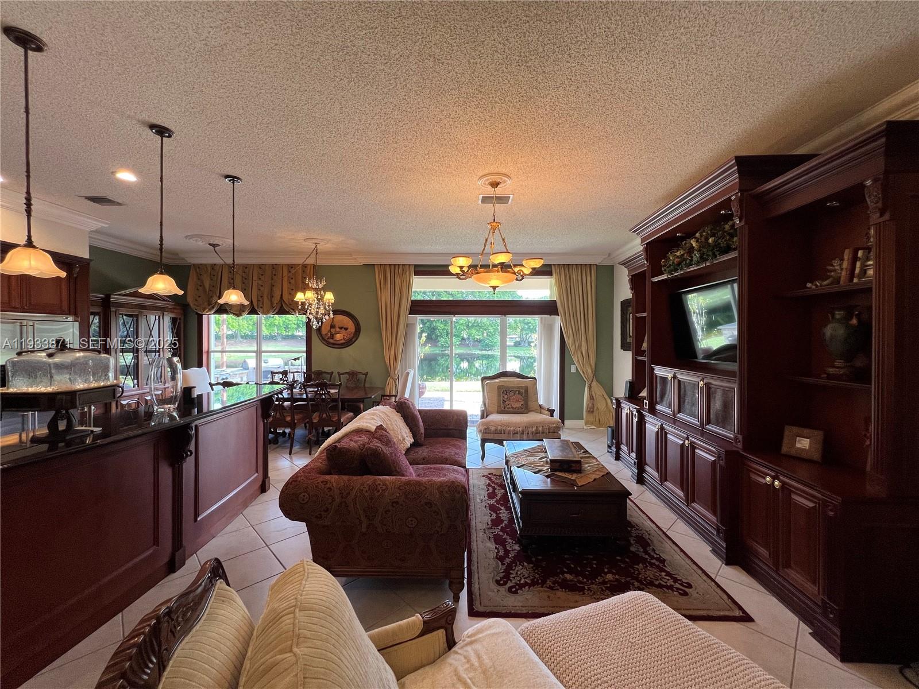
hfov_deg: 106.2
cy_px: 344
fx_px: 345
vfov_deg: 89.9
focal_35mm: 13
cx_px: 460
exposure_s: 1/120
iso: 160
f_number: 1.8
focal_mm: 1.57
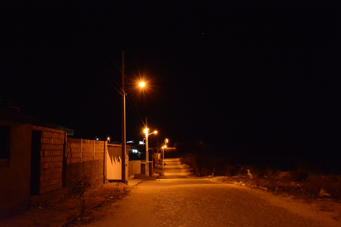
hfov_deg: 53.1
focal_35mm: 36
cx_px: 170
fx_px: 341
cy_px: 114
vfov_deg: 36.9
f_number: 4
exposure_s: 1/20
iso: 6400
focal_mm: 24
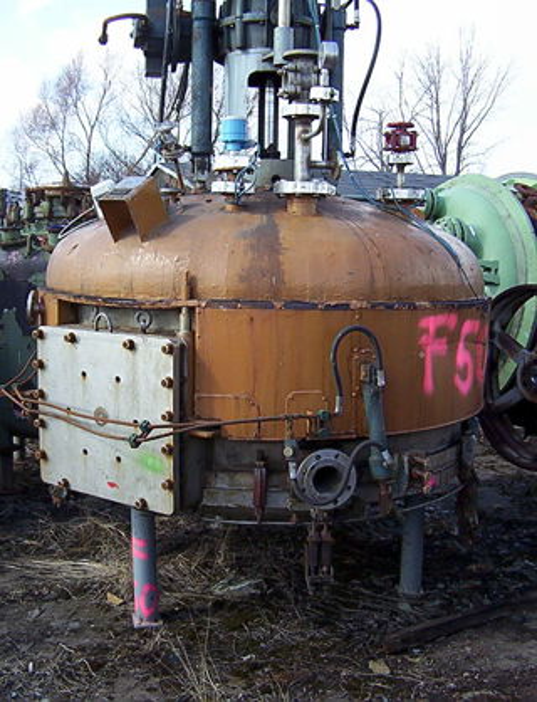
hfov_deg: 37.3
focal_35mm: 39
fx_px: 796
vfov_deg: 47.5
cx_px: 268
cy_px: 351
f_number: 3.84
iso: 100
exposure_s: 1/333
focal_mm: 5.26
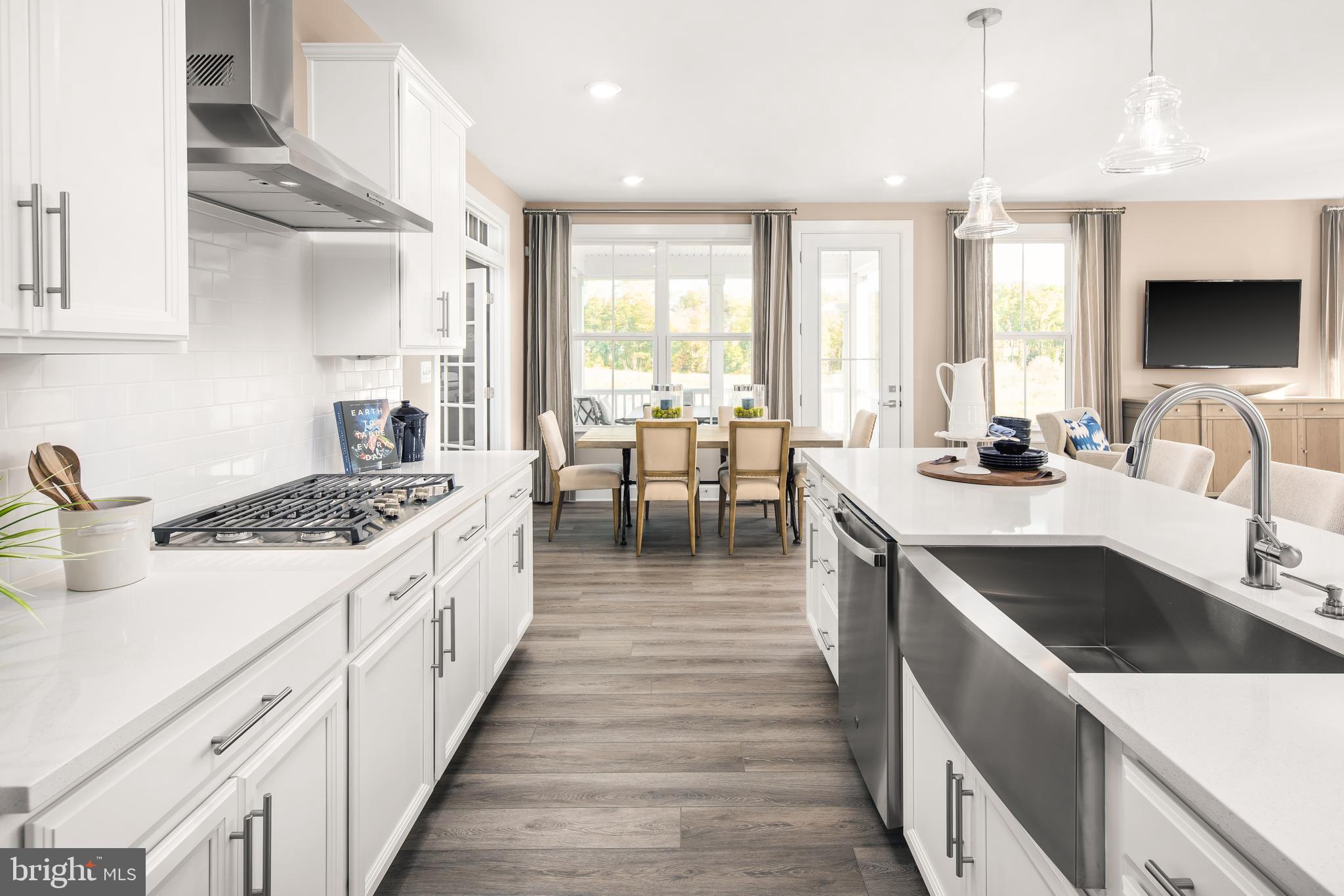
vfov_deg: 64.6
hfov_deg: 86.9
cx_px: 672
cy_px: 448
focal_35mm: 19
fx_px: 709
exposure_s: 1/250
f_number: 9
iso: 200
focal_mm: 19
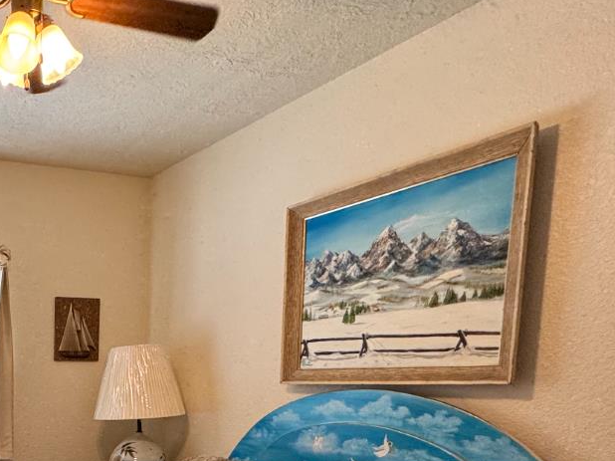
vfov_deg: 37.4
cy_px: 460
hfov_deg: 45.9
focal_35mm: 34
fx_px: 604
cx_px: 8
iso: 200
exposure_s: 1/60
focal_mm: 2.22
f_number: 2.2
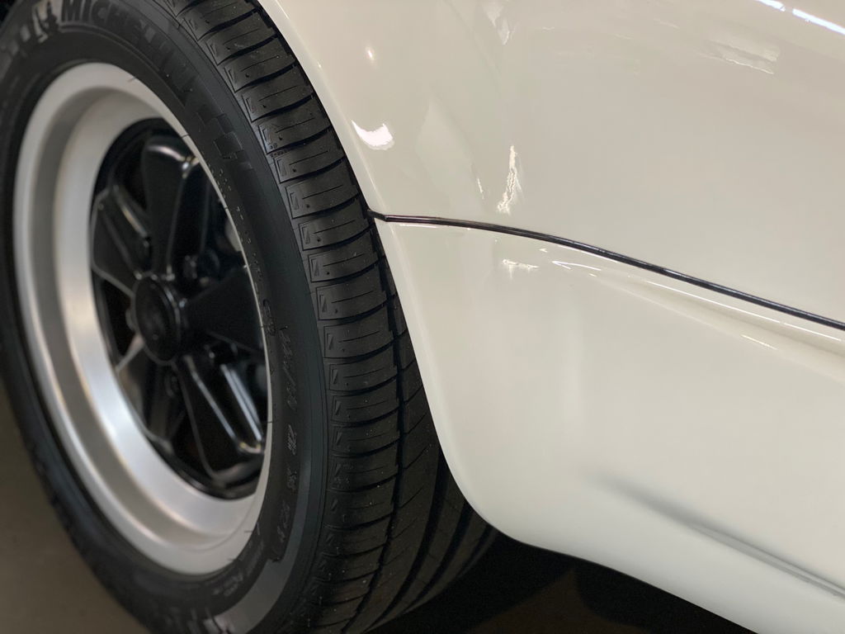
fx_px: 1269
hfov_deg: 36.8
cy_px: 317
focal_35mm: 52
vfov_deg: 28.0
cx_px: 422
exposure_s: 1/112
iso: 250
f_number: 2
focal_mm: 6
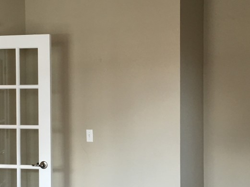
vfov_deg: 25.6
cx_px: 123
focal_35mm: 57
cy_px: 106
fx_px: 412
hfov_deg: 33.8
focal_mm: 4.15
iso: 80
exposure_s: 1/30
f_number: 2.2
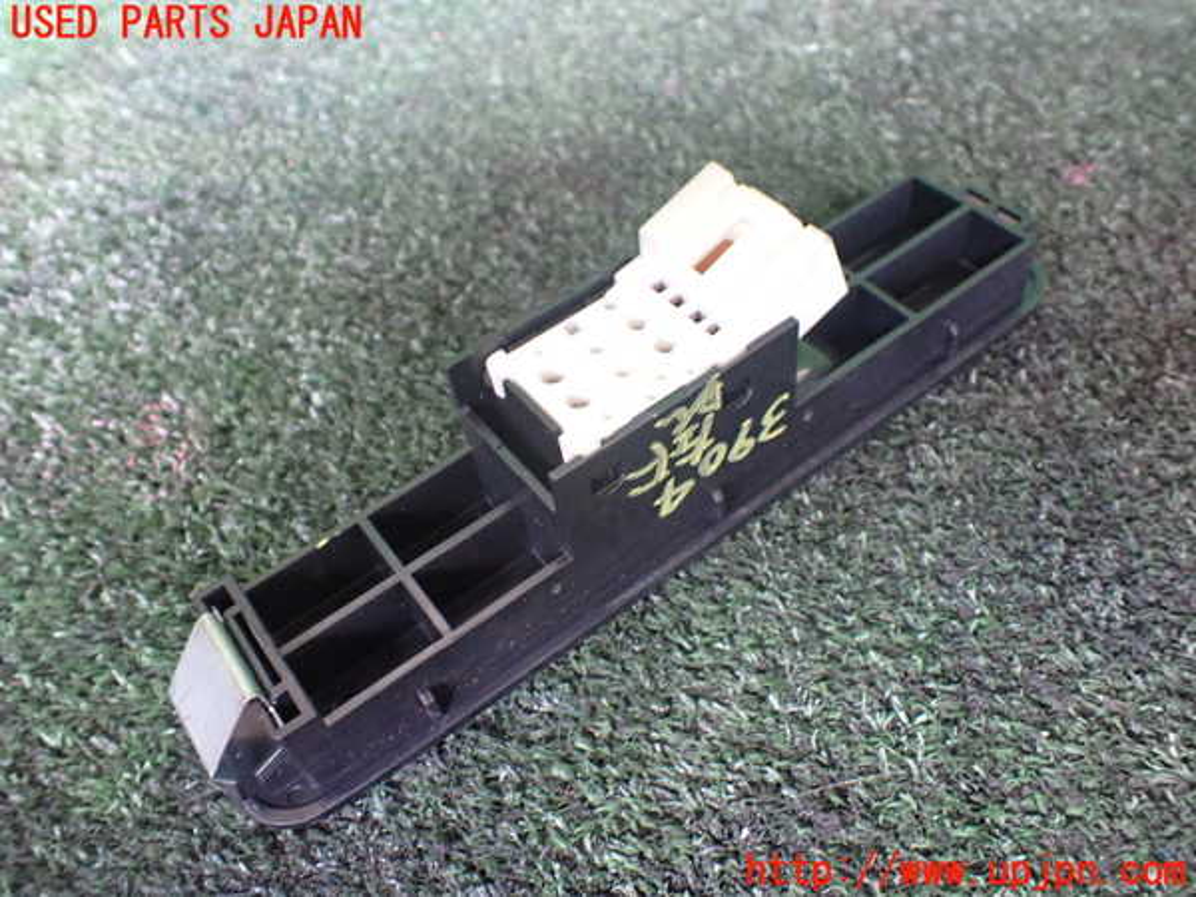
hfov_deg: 60.0
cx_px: 598
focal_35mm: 30
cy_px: 448
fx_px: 1037
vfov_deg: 46.8
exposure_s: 1/40
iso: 800
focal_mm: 5.4
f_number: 2.3
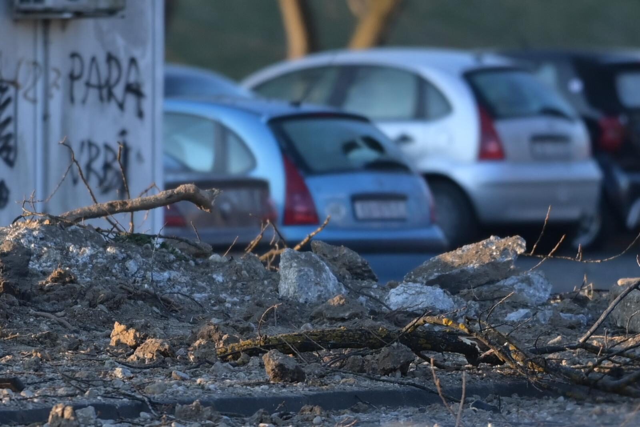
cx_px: 320
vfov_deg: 3.4
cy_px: 214
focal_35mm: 400
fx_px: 7111
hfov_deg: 5.2
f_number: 2.8
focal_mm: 400
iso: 640
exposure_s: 1/1600
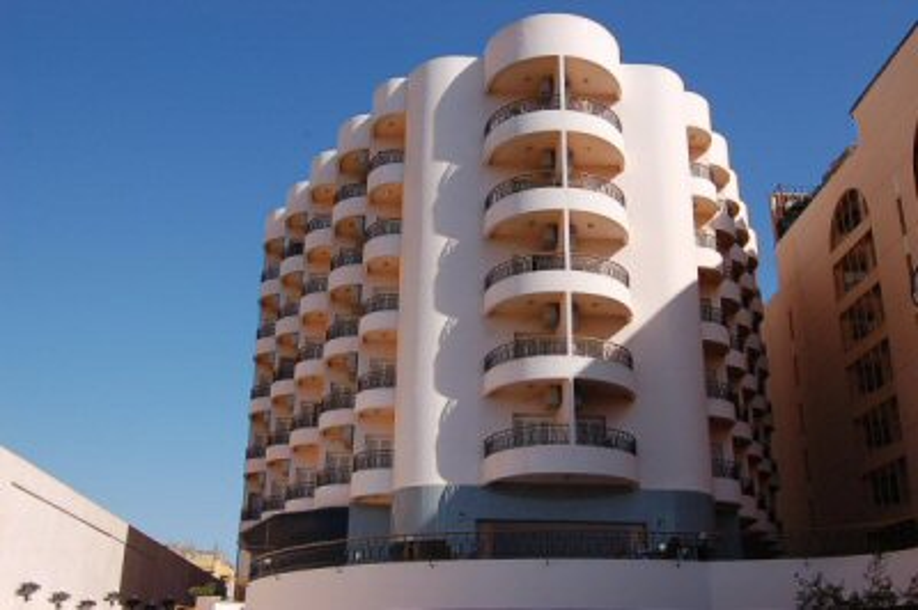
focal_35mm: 39
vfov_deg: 34.2
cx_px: 459
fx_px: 994
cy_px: 305
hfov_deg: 49.6
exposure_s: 1/400
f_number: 10
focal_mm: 26
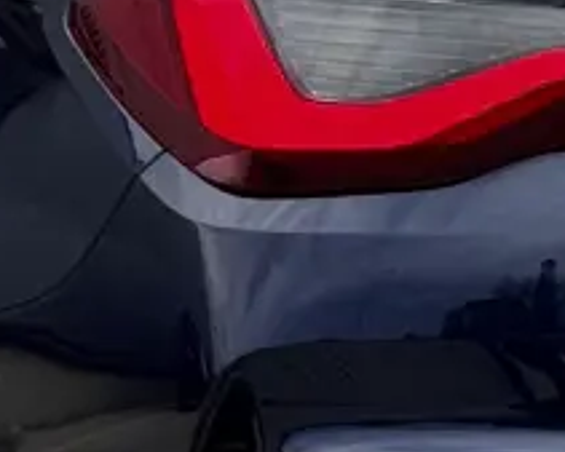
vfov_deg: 4.8
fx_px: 5337
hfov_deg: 6.0
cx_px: 777
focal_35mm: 319
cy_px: 5
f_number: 1.78
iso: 64
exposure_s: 1/1560
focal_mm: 6.76
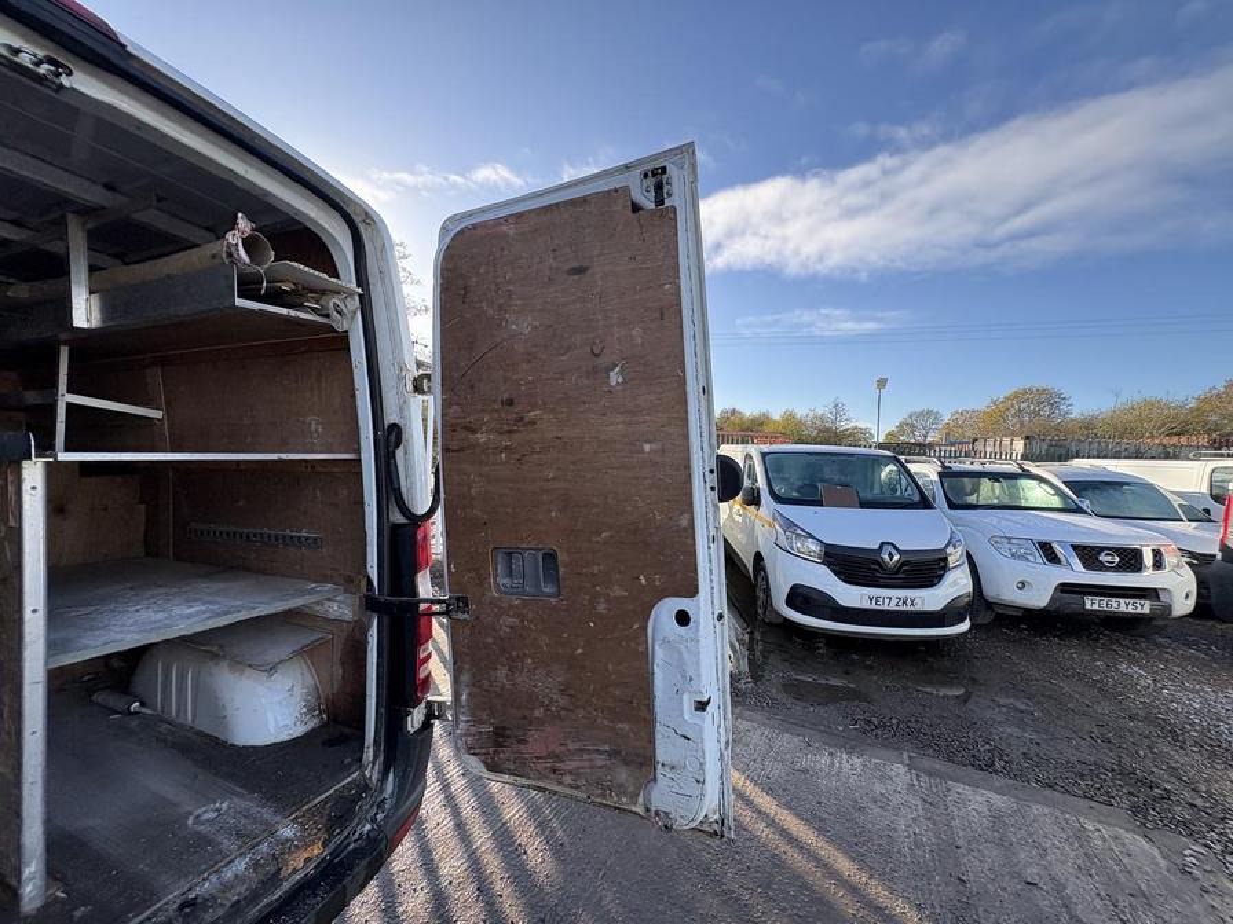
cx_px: 616
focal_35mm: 14
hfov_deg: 102.1
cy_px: 462
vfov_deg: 85.7
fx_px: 499
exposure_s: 1/443
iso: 50
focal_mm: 2.22
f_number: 2.2
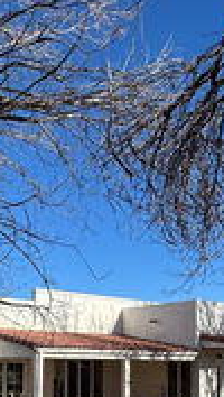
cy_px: 336
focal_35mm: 44
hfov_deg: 27.0
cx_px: 69
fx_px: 463
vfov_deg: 43.4
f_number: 2.2
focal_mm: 2.22
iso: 50
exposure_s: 1/1789
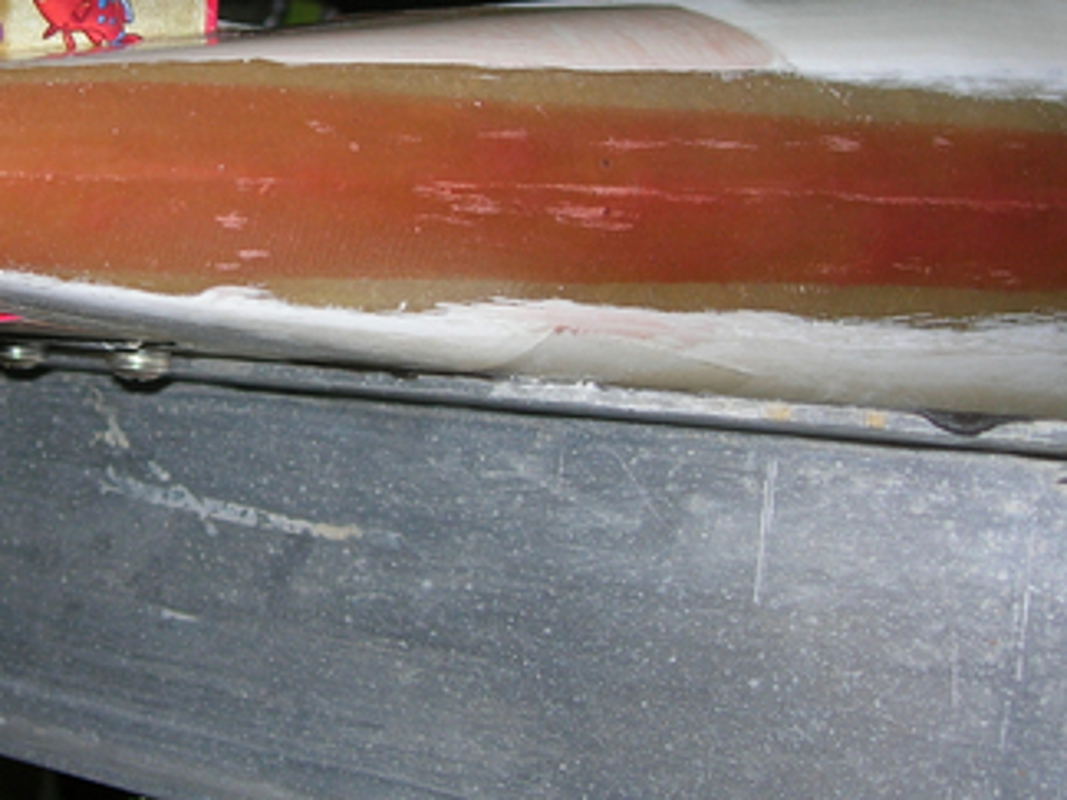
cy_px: 230
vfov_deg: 19.5
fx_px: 2312
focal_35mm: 75
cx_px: 277
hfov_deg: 25.7
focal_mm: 7.8
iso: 64
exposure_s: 1/60.1
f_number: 2.8
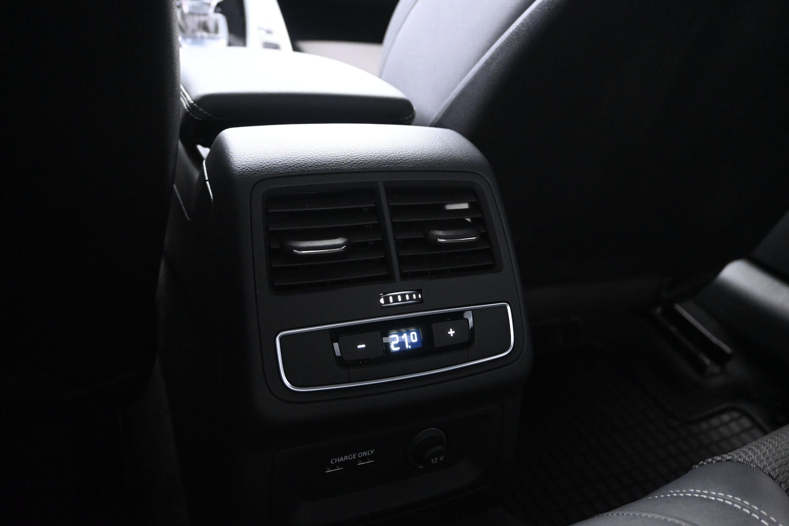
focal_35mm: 30
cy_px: 263
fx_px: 657
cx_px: 394
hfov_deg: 61.9
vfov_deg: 43.6
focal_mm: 20
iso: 5000
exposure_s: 1/4
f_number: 3.8
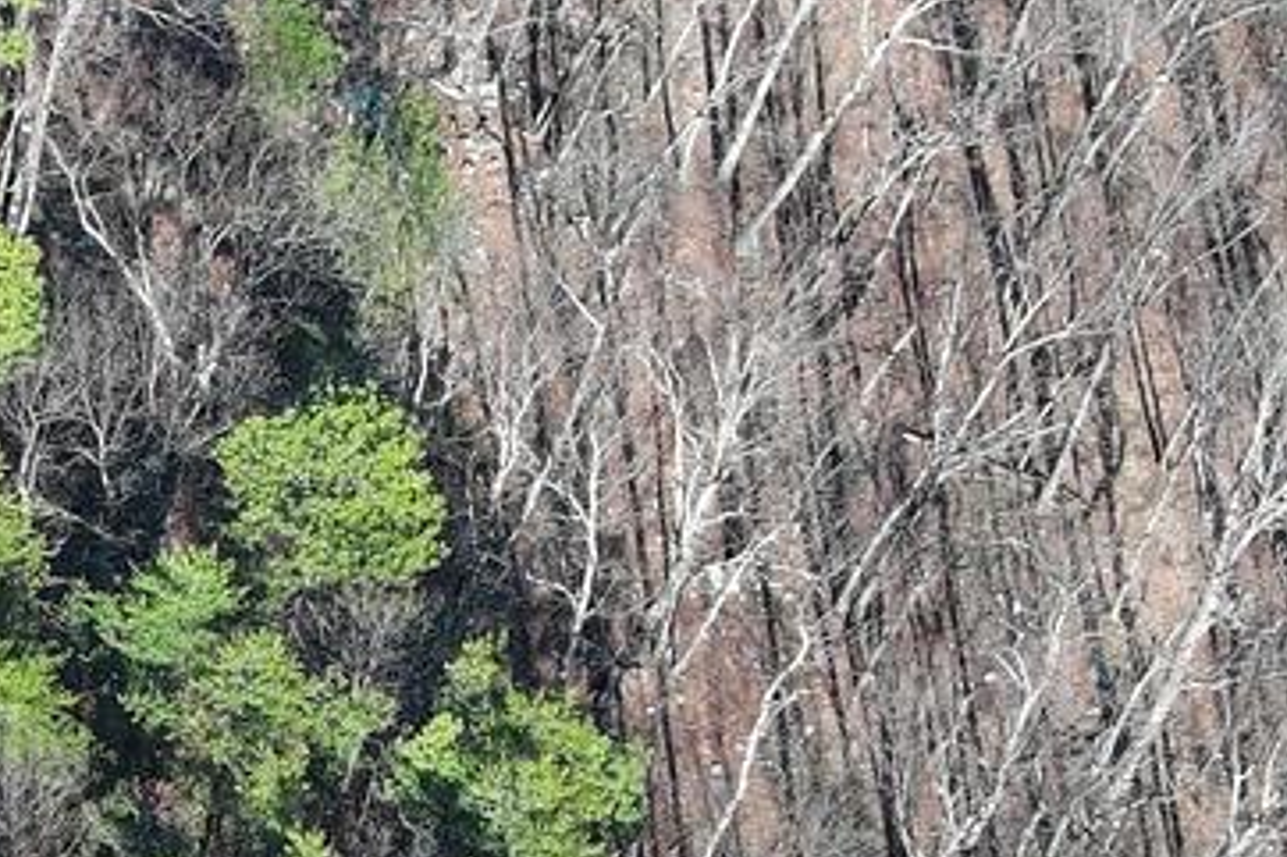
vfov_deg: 8.3
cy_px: 798
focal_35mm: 164
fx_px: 5860
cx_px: -530
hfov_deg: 12.1
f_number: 2.8
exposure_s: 1/360
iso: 100
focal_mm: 10.57
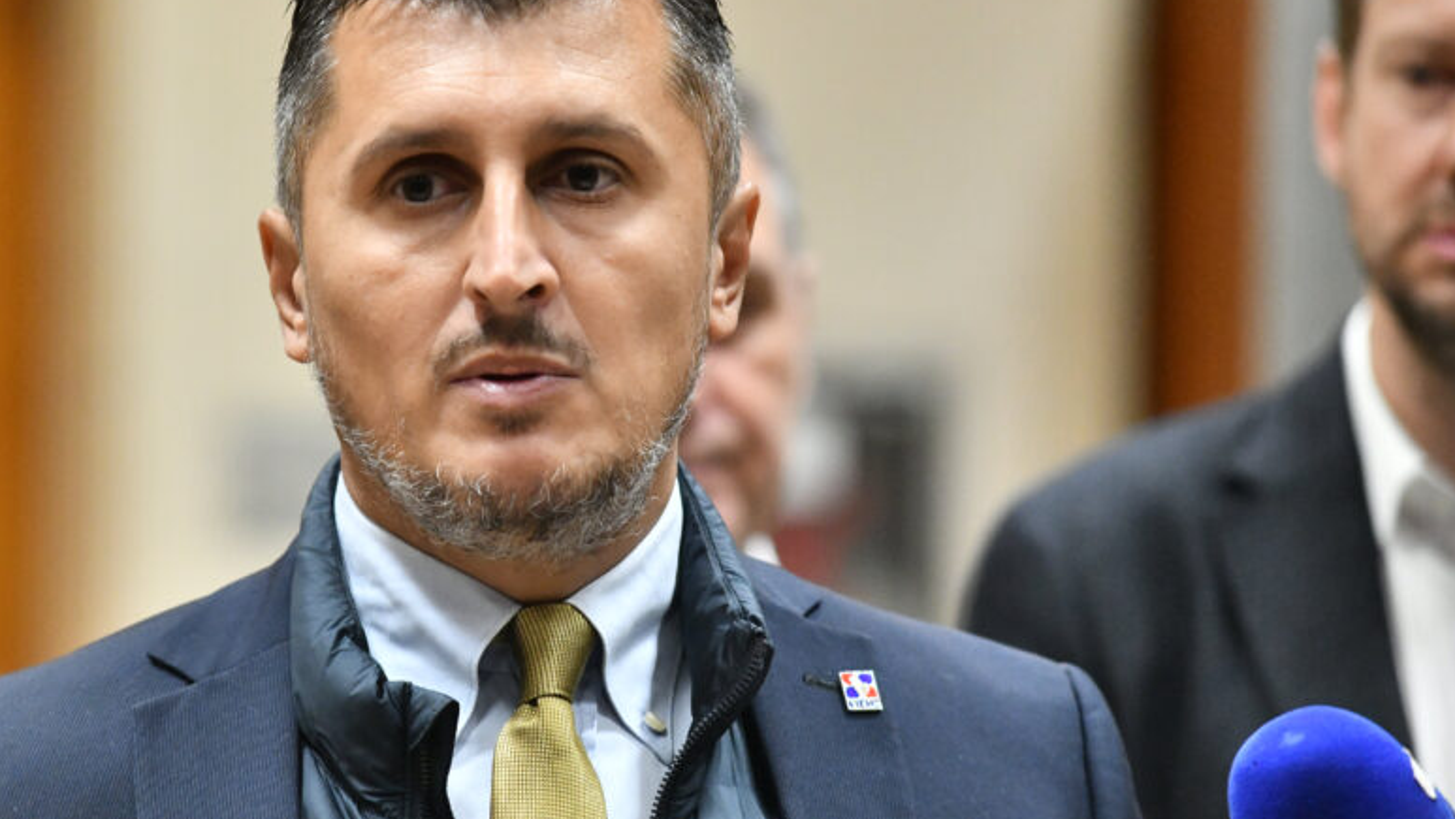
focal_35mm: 215
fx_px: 8296
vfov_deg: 5.7
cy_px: 406
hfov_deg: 10.0
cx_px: 495
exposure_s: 1/250
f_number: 5
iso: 4000
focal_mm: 155
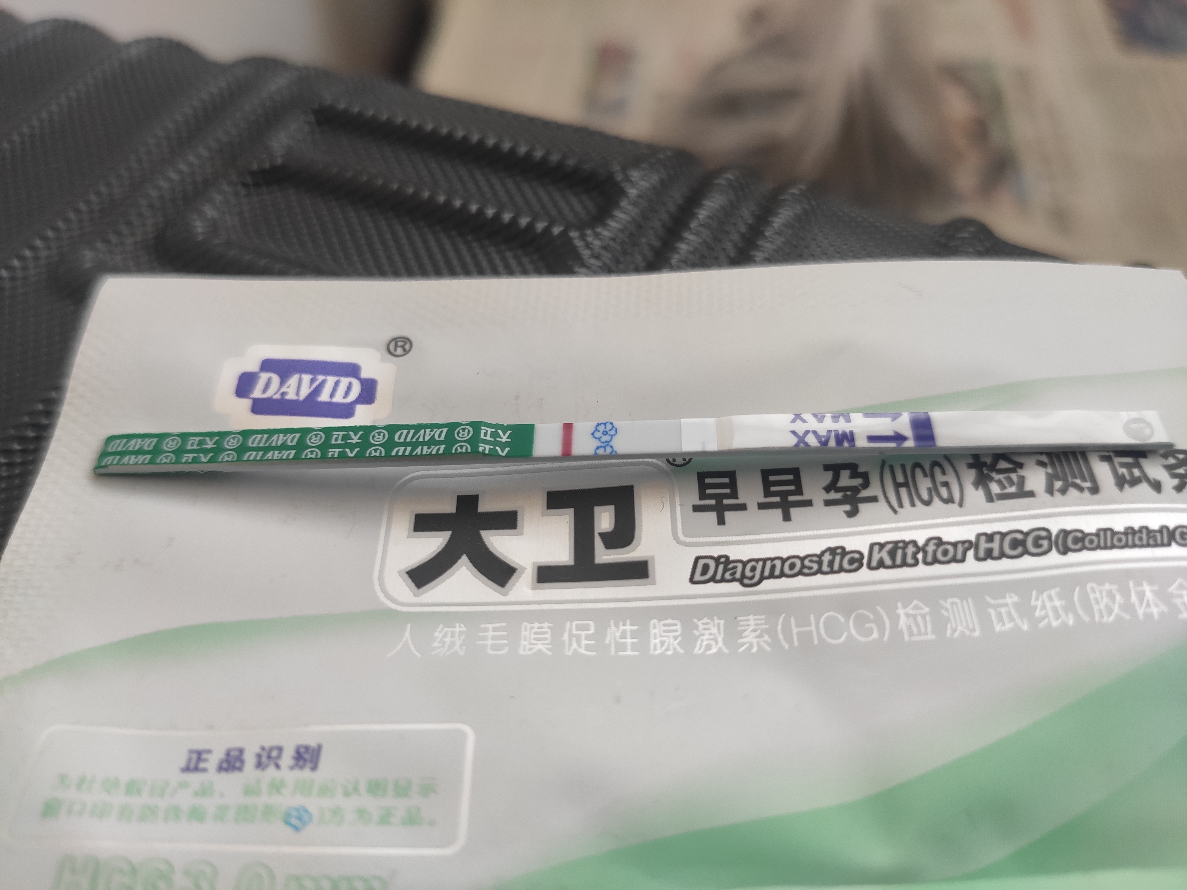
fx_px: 892
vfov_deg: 53.1
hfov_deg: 67.3
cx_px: 594
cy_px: 445
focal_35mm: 26
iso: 429
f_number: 1.75
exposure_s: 1/100
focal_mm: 4.77
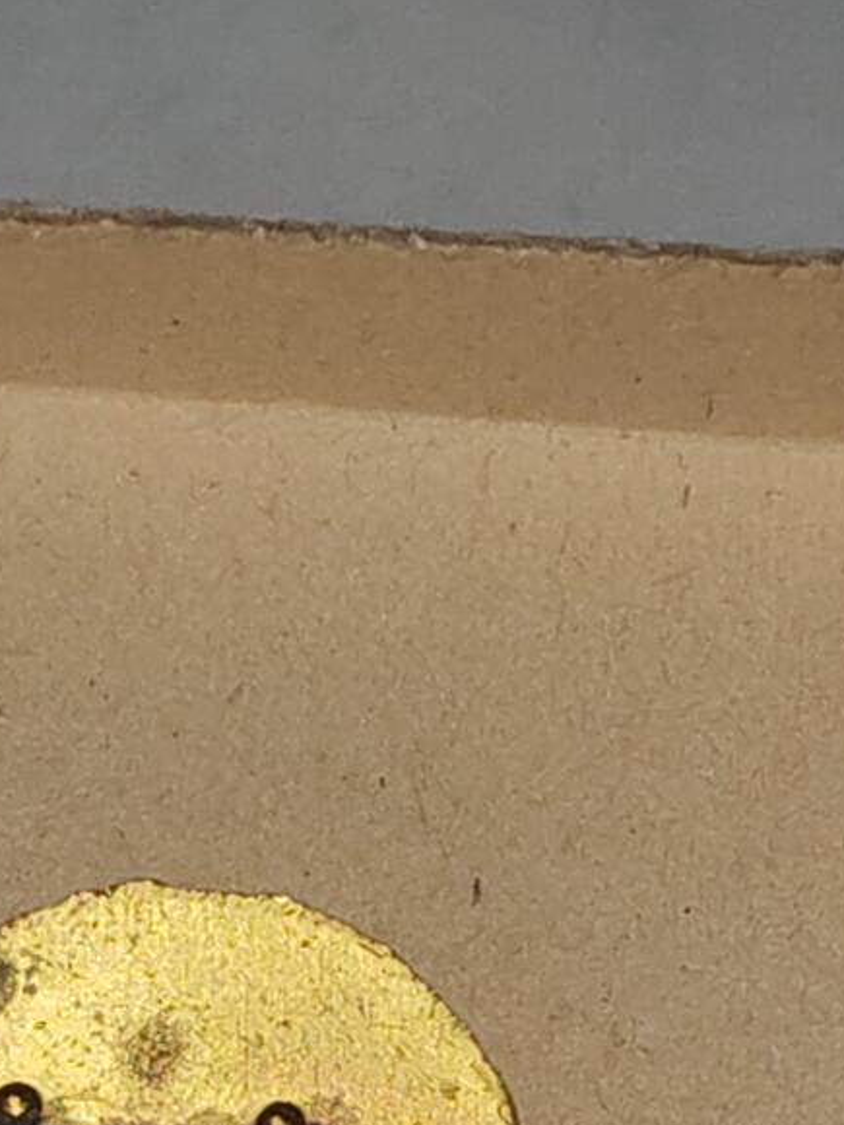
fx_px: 6859
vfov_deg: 9.1
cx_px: 163
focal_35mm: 211
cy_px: 1705
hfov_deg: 7.0
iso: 100
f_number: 1.95
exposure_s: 1/100
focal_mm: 5.52
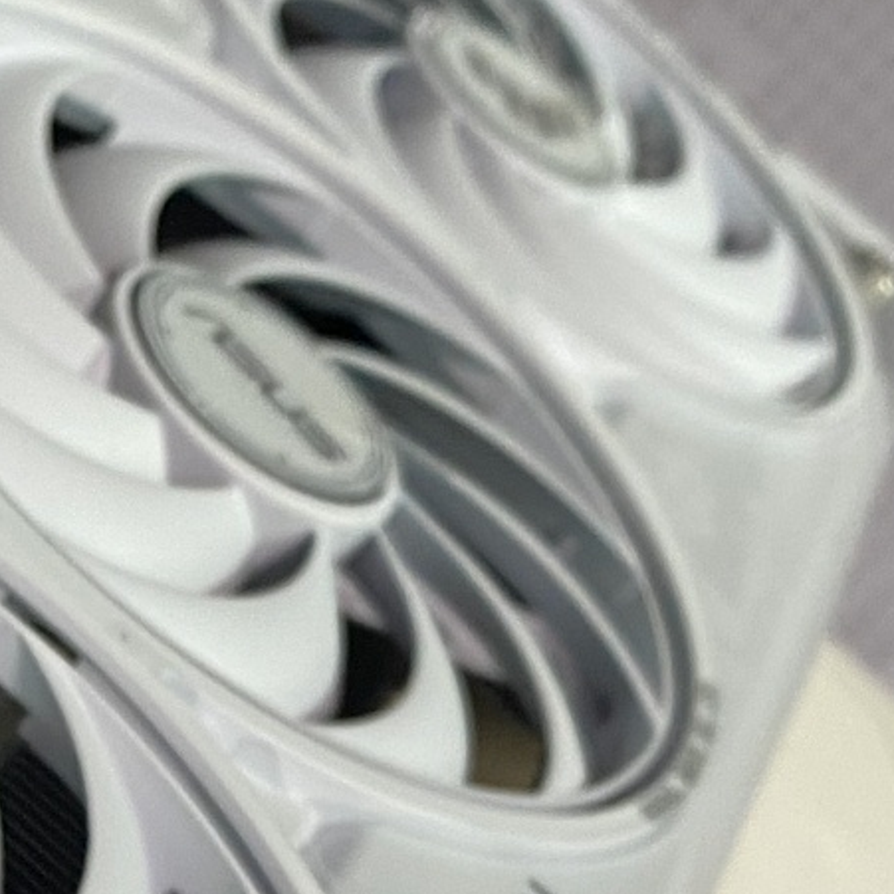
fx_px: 2980
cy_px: 967
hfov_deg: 15.7
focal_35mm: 102
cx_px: -432
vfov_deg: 16.6
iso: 100
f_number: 1.8
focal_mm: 4.25
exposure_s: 1/60
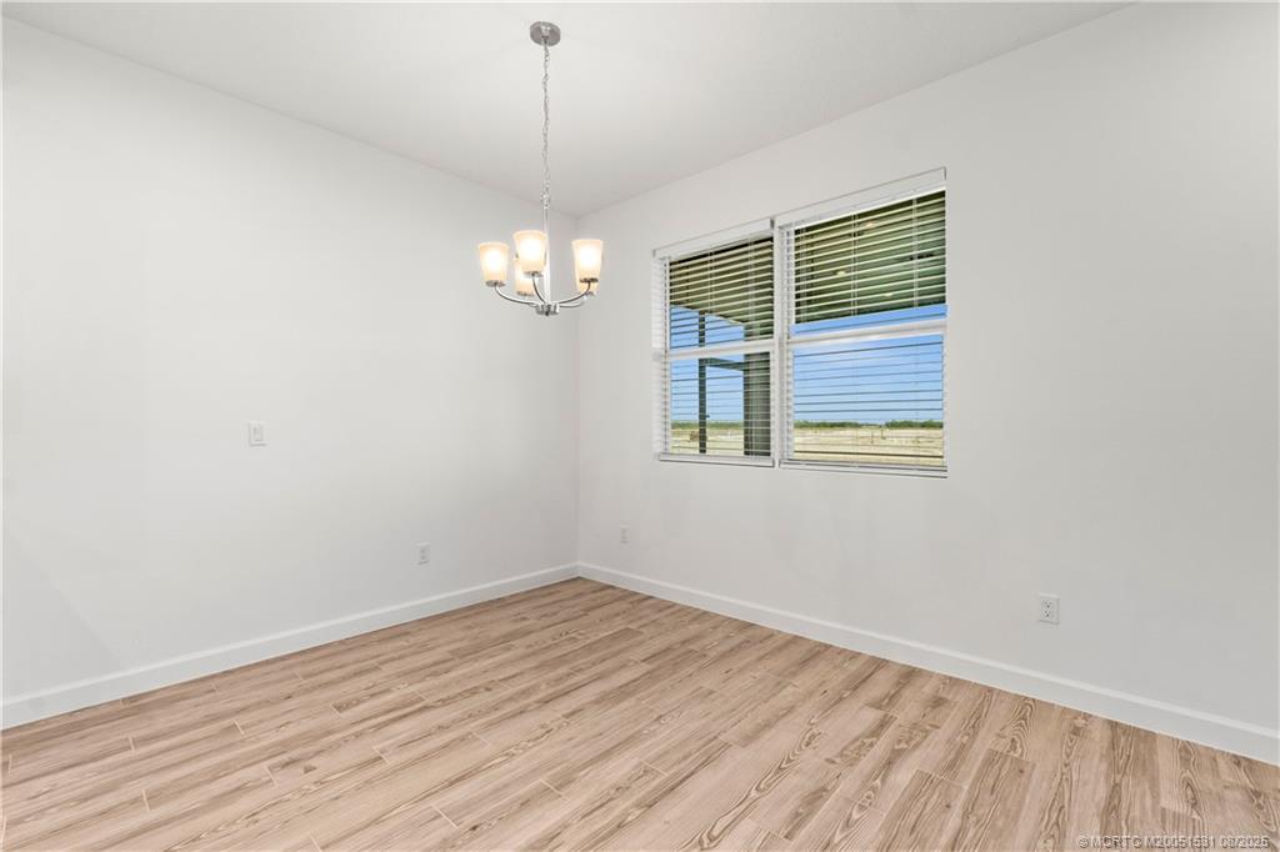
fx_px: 533
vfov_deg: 77.3
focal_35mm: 15
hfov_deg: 100.4
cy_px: 426
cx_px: 640
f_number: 8
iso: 400
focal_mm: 10
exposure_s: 1/8
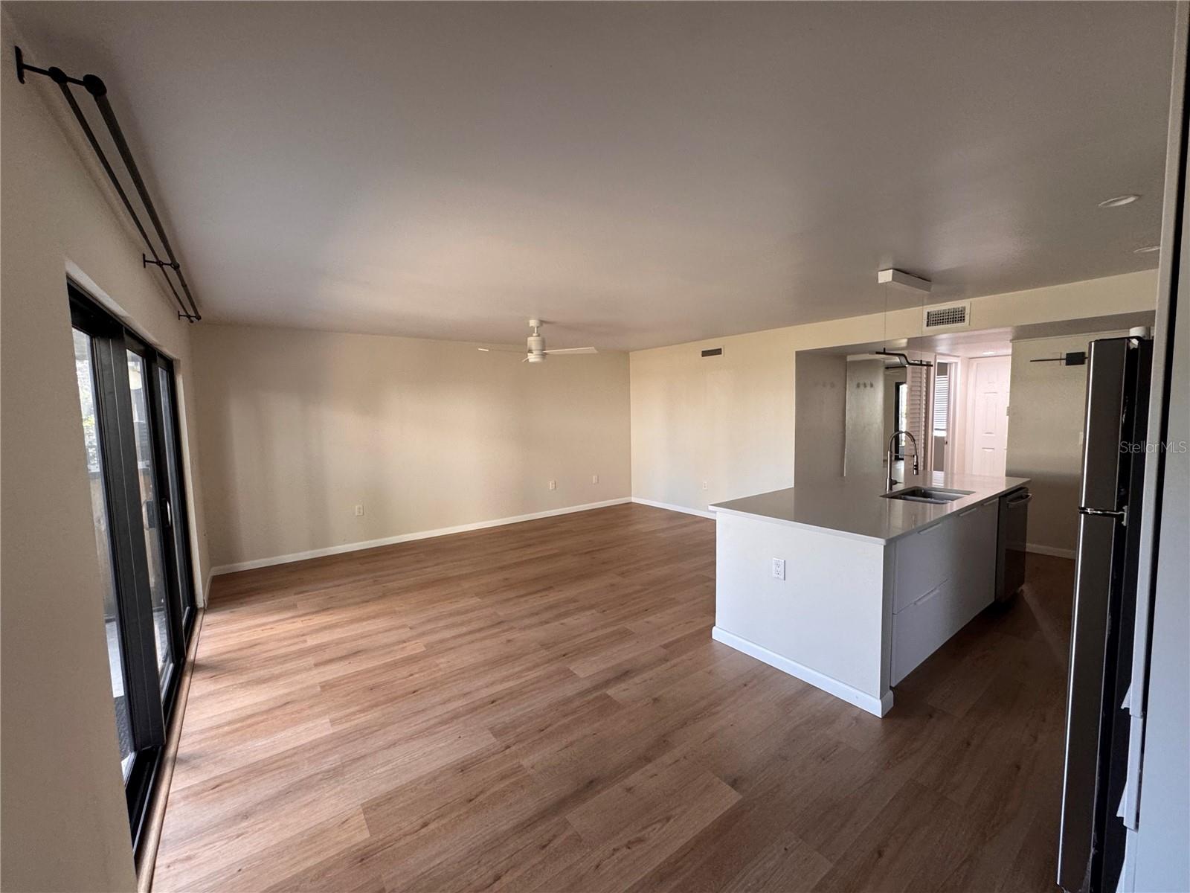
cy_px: 446
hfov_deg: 102.1
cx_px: 595
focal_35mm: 14
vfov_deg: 85.7
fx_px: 481
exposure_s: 1/60
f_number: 2.2
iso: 200
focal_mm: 2.22
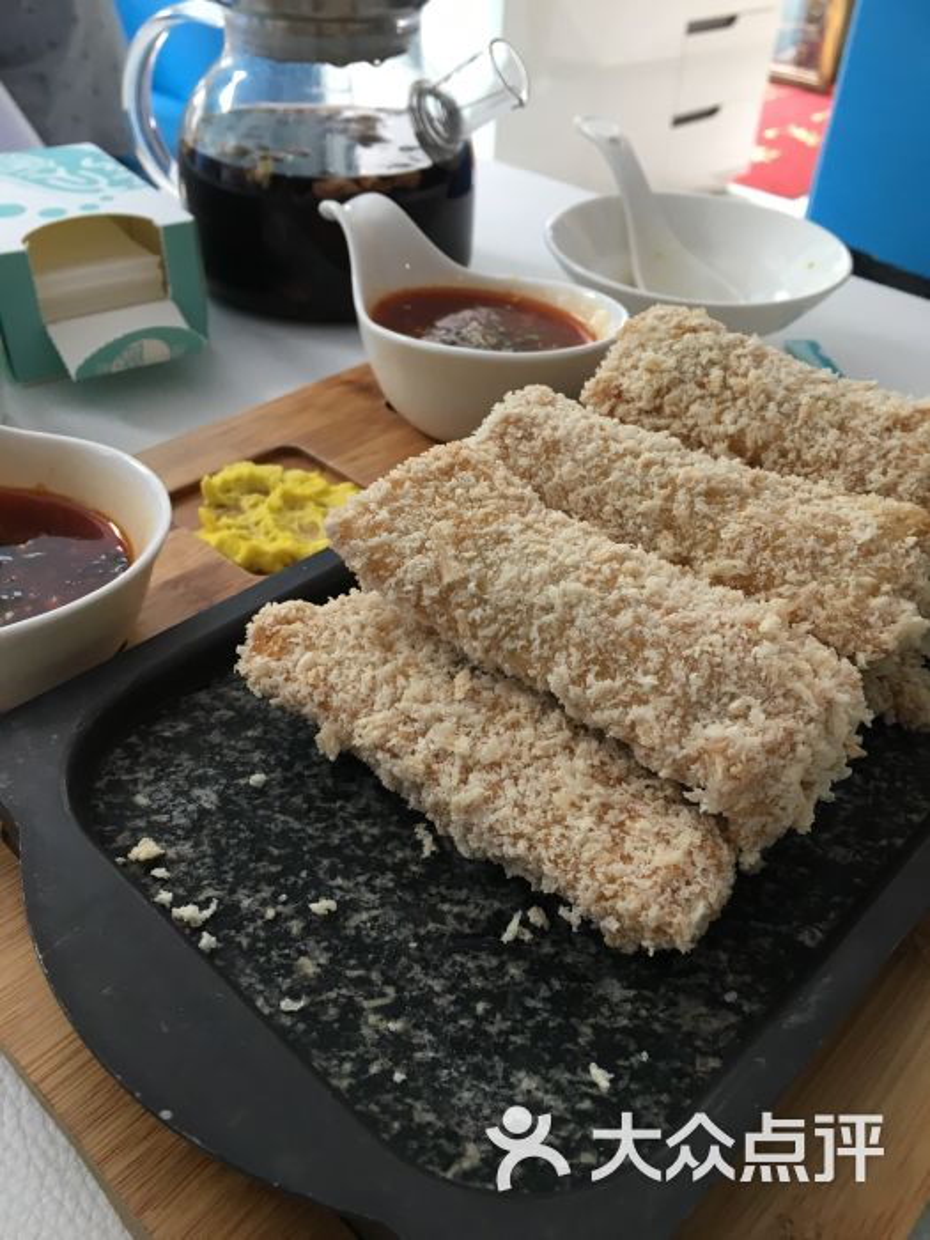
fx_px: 1039
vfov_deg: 61.7
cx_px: 465
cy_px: 620
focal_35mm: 29
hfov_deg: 48.2
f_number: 2.2
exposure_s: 1/33
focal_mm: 4.15
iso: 80
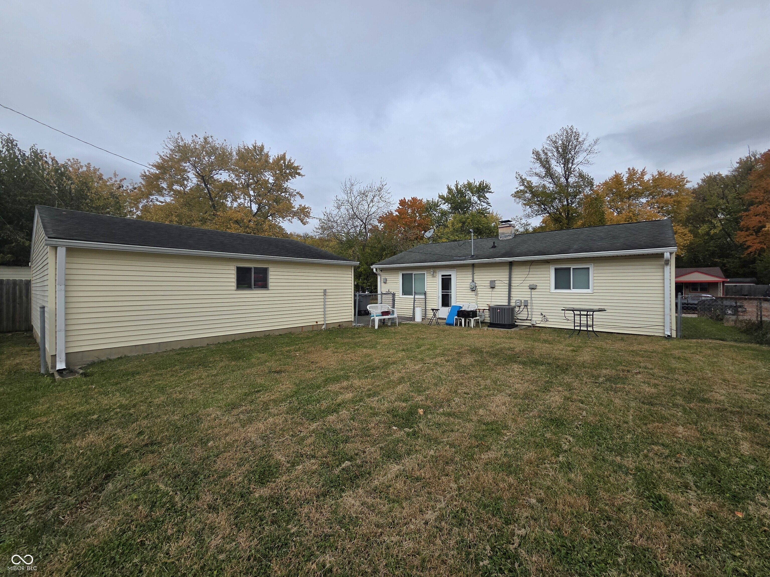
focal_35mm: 13
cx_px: 385
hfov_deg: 106.2
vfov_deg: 89.9
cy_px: 288
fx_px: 289
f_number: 2.2
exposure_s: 1/1874
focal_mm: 2.2
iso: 50
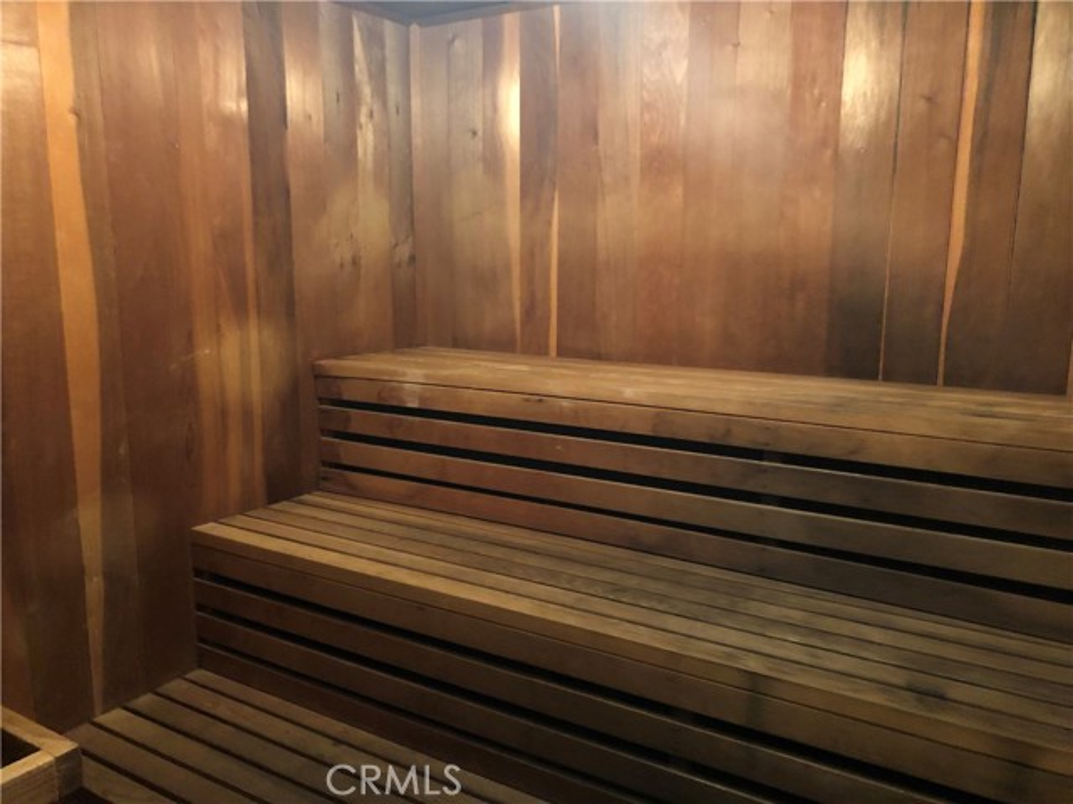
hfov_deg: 63.4
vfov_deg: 49.7
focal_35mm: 28
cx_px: 536
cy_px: 402
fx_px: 868
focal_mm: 3.99
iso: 125
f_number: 1.8
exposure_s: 1/4
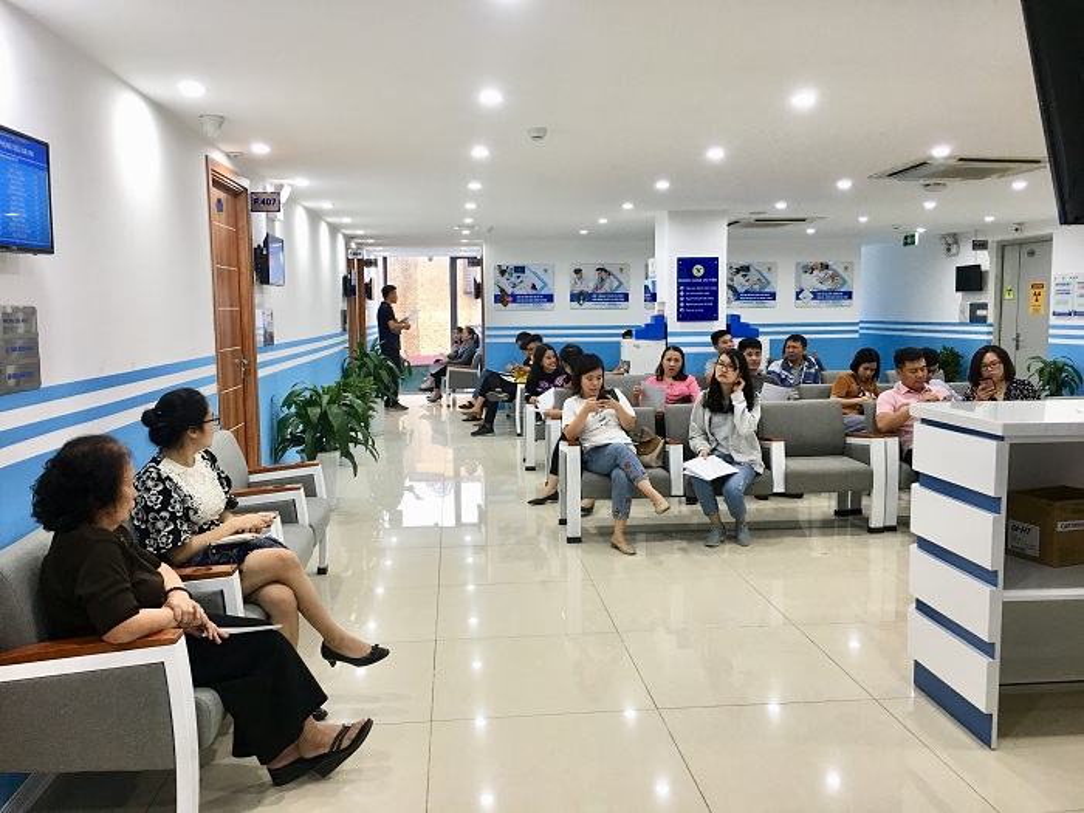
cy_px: 406
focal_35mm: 29
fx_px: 908
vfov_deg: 48.2
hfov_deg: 61.7
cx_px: 542
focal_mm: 4.15
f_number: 2.2
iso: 50
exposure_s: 1/33
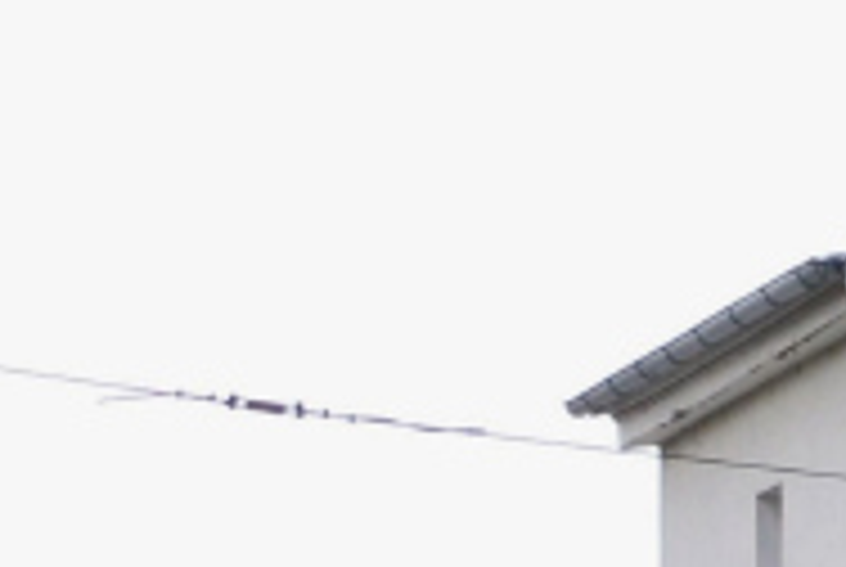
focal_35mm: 352
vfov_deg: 3.8
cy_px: 1699
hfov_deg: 5.8
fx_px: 8285
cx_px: 1480
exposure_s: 1/500
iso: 400
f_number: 5
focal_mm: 34
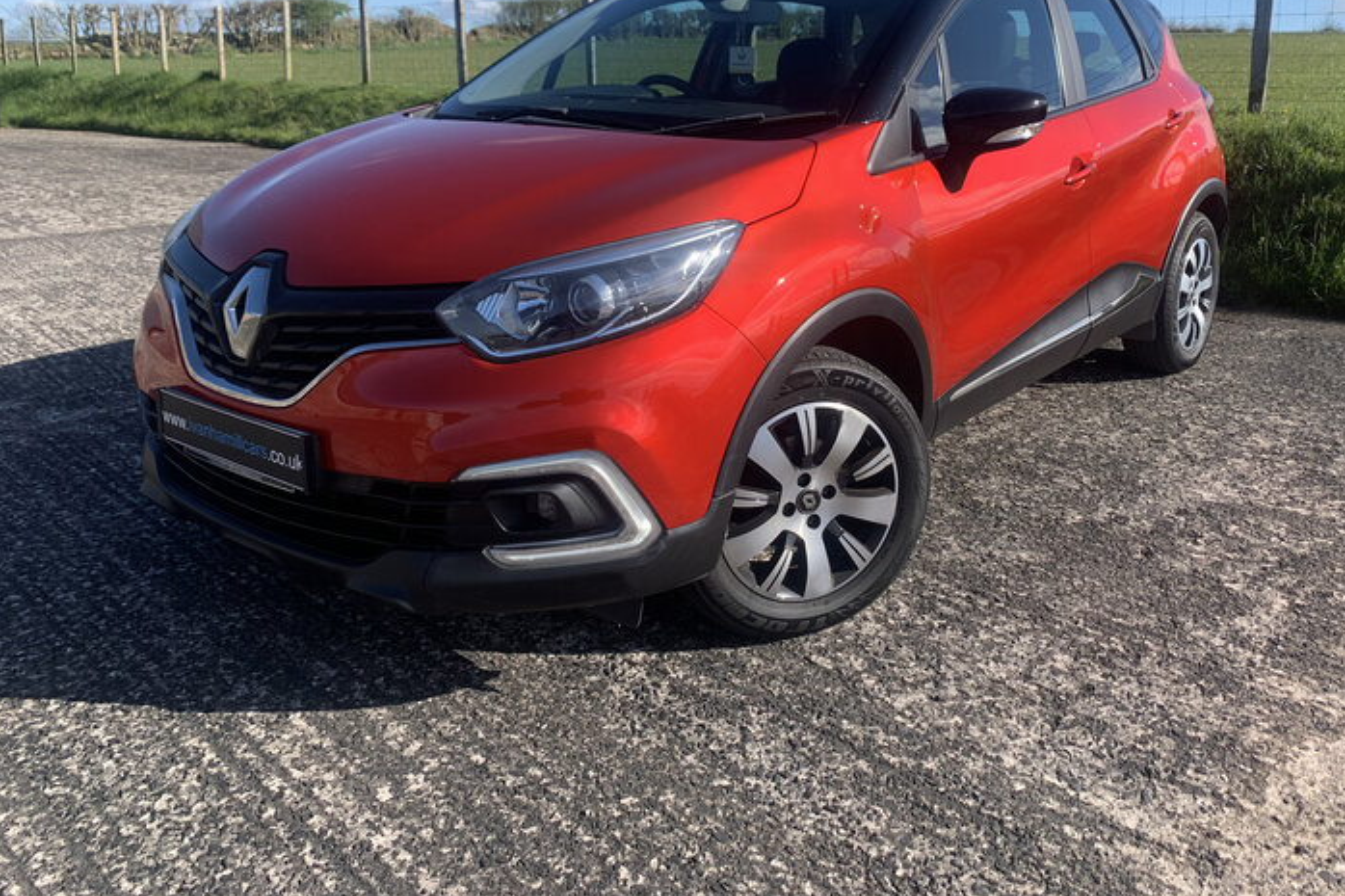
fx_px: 1158
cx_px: 767
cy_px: 335
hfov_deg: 60.1
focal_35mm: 31
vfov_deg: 42.0
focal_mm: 4.25
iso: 25
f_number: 1.8
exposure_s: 1/1513
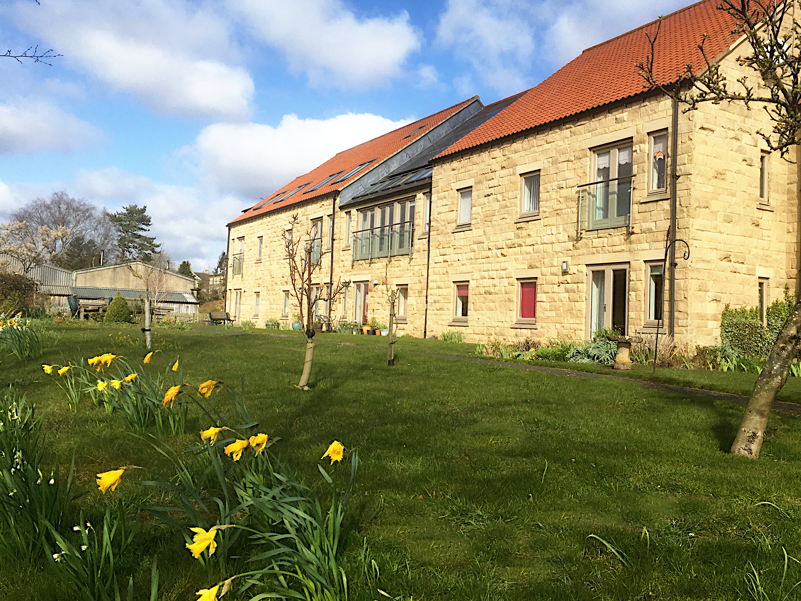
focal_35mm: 31
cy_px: 283
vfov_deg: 45.4
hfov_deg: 58.3
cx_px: 424
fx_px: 717
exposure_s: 1/1374
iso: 25
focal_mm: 4.15
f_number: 2.2
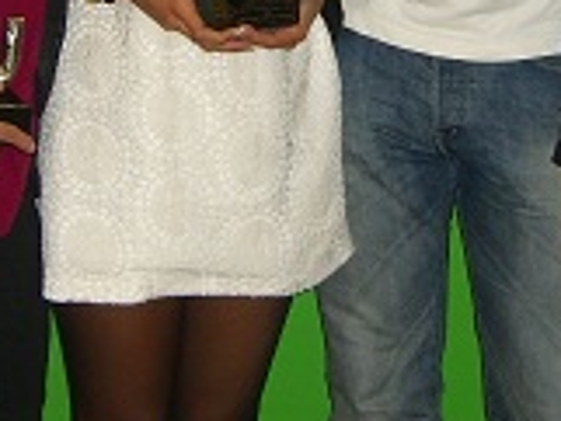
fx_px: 1962
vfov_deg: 12.1
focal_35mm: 121
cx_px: 401
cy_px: -42
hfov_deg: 16.2
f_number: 2.8
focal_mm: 7.9
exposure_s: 1/60
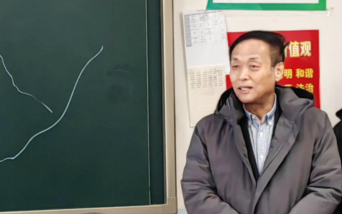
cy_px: 318
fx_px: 2070
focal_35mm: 222
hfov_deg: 9.4
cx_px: 37
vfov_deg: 5.9
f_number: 1.8
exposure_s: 1/99.3
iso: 125
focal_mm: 5.54
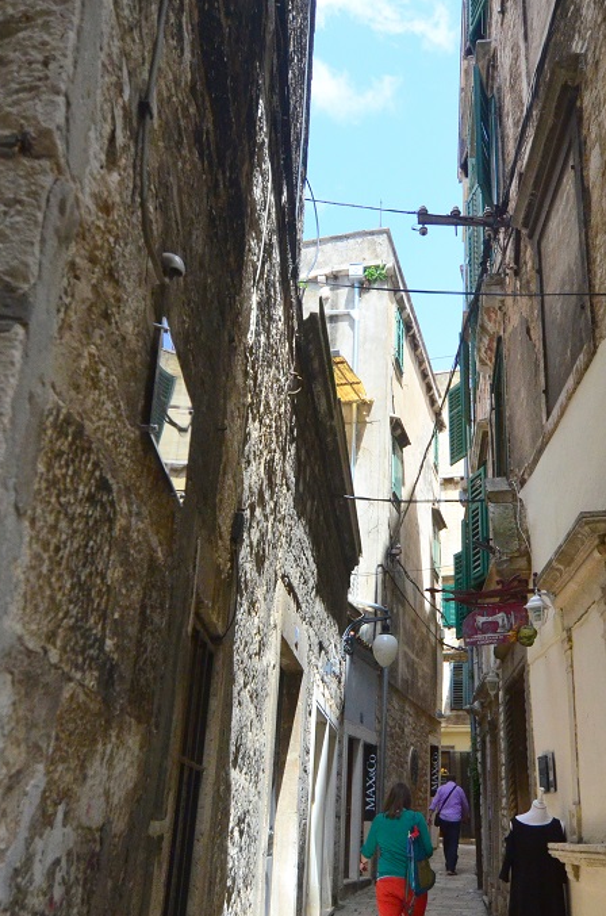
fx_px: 787
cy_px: 519
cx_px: 339
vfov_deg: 60.2
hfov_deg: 42.1
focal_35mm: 31
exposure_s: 1/8000
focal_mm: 14
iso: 2000
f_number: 4.5
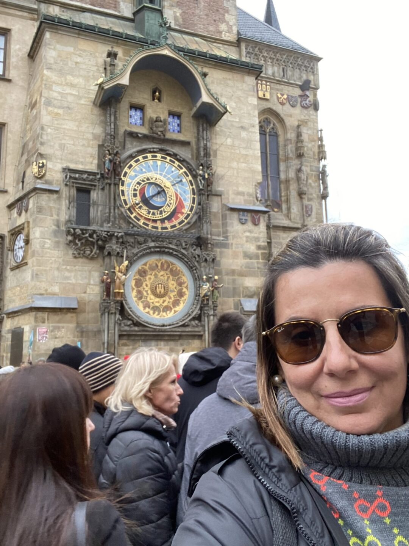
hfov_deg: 46.8
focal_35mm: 30
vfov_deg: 60.0
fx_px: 473
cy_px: 273
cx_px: 204
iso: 160
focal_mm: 2.71
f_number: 2.2
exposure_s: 1/60
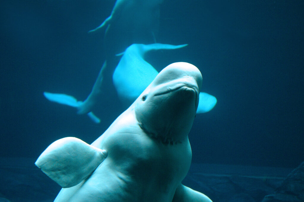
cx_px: 152
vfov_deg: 9.9
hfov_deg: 14.9
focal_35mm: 138
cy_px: 101
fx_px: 1164
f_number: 5.6
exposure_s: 1/30
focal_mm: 92
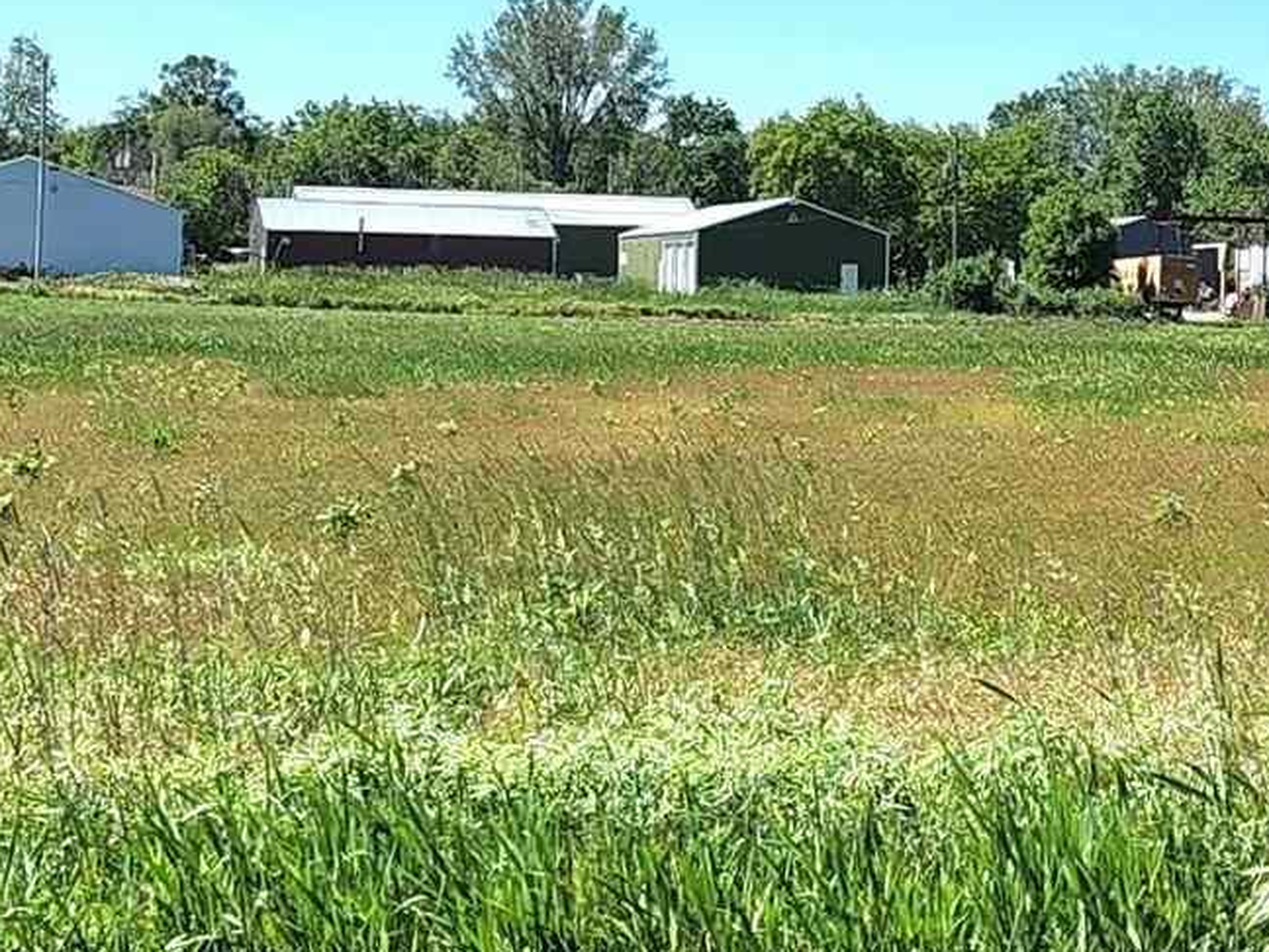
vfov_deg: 13.5
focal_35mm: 109
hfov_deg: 18.0
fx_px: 3996
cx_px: 889
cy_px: 146
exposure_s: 1/1250
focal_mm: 6.4
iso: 12
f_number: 1.8
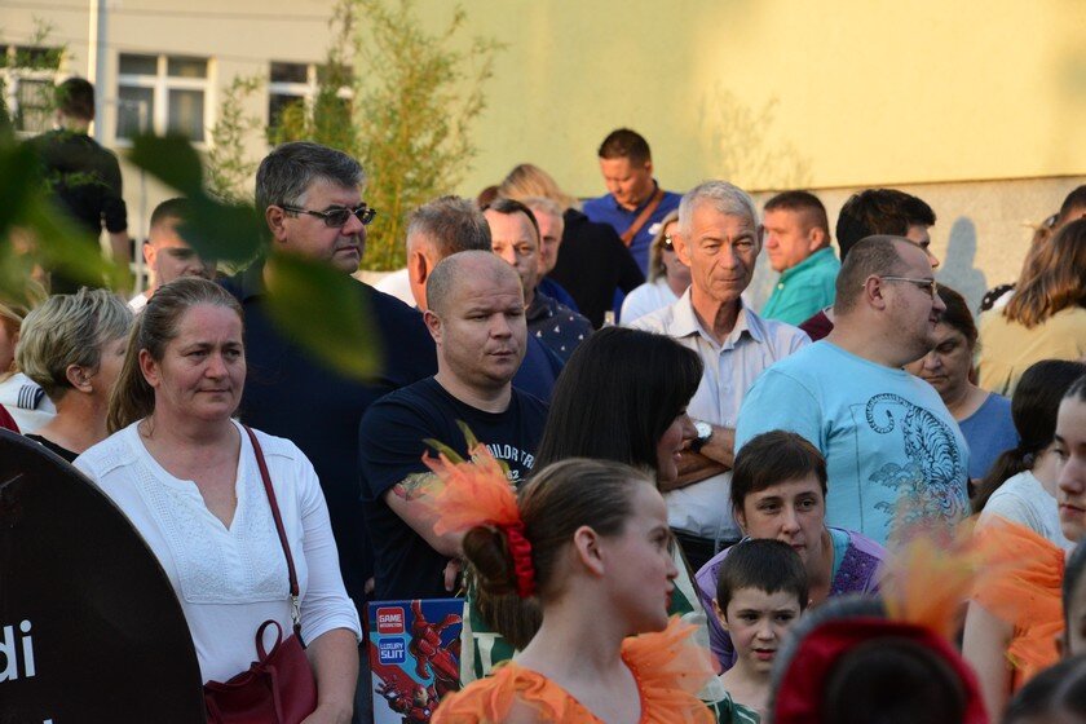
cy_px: 362
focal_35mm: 200
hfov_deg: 10.3
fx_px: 6033
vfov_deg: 6.9
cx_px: 543
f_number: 11
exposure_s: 1/500
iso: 4000
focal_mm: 200
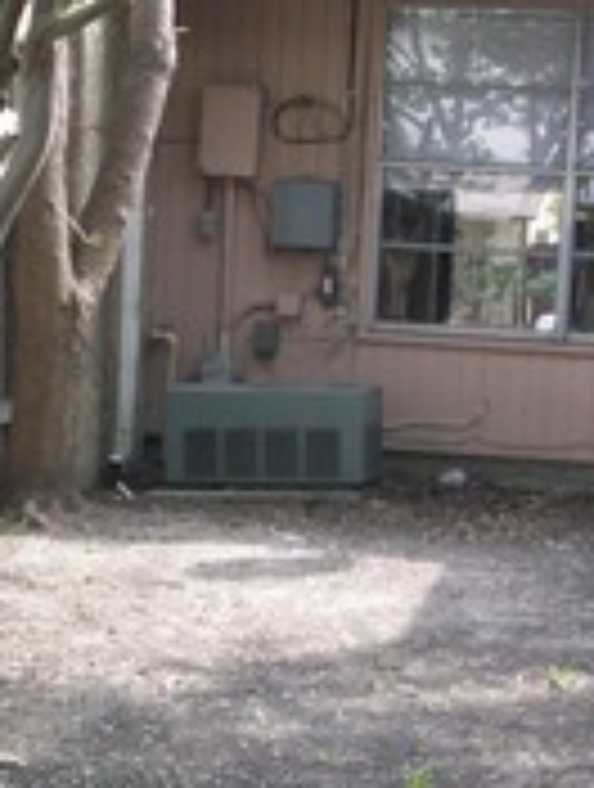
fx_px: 2120
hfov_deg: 15.9
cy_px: 522
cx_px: 256
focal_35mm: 93
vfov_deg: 21.0
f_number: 2.8
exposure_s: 1/105
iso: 64
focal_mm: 5.7
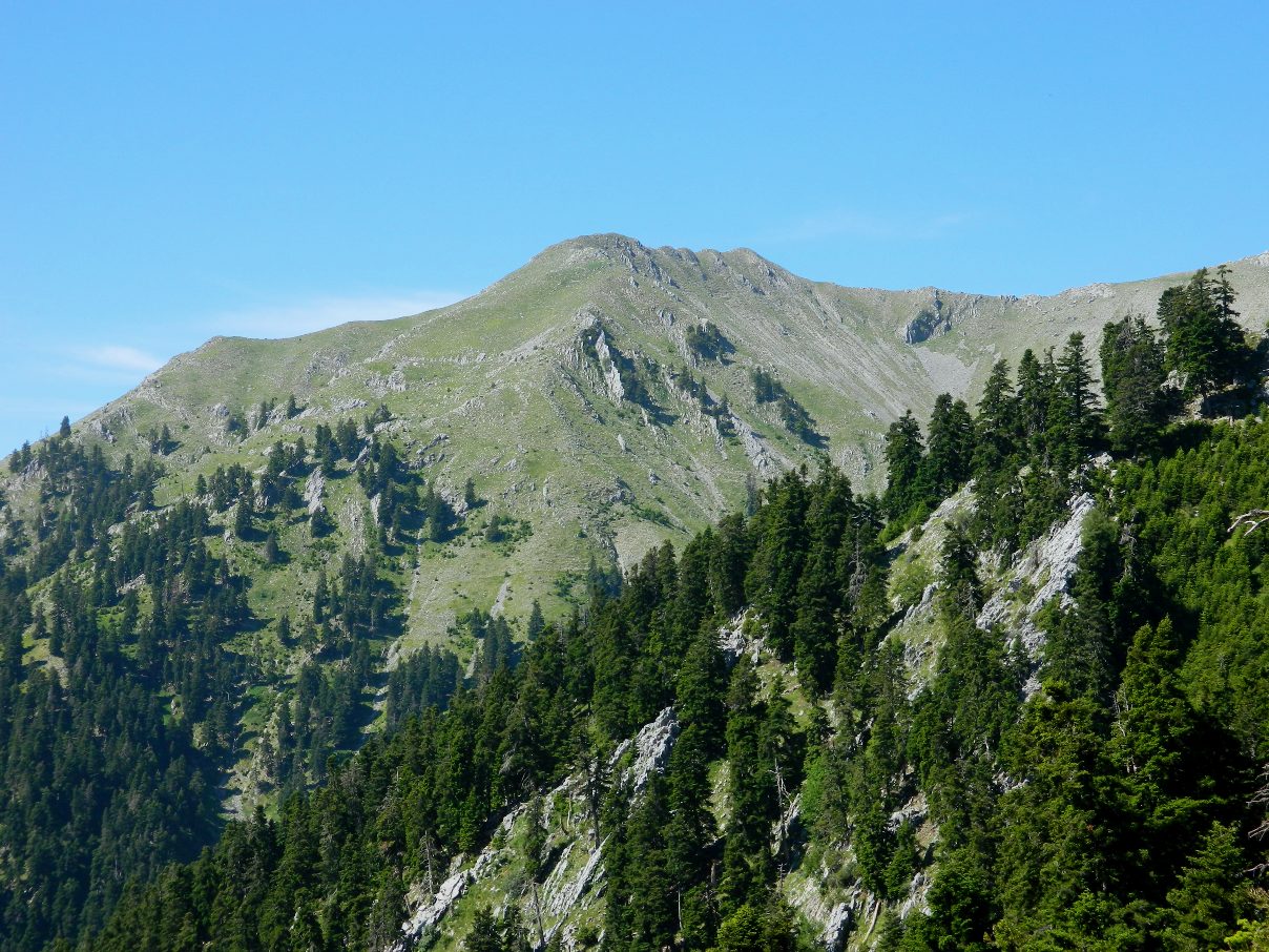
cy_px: 476
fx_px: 2566
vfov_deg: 21.0
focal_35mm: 70
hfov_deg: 27.8
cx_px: 634
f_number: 4
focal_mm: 12.6
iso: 80
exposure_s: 1/400
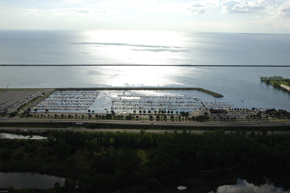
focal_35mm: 42
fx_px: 338
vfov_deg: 31.8
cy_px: 96
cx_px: 145
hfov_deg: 46.4
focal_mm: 28
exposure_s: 1/1000
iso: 400
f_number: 11
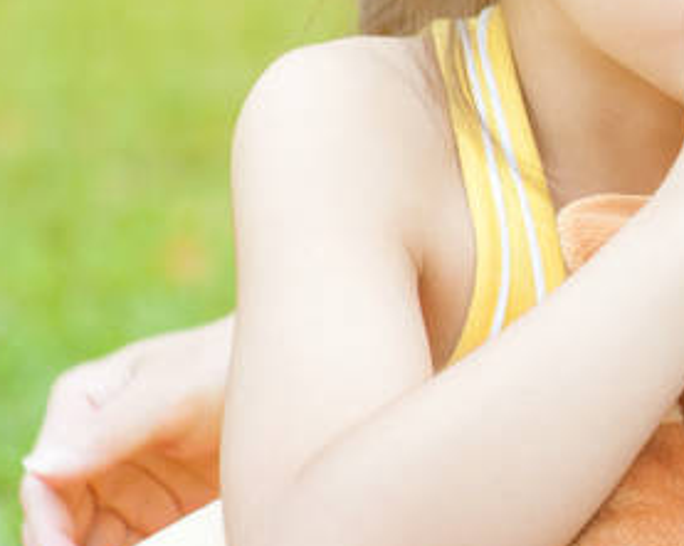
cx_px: 1112
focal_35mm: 295
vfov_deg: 5.2
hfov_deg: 6.5
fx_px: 5966
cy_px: -78
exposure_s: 1/160
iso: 200
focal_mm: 85
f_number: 2.8
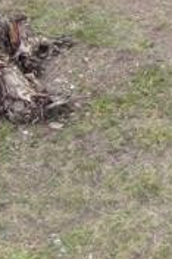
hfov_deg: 8.5
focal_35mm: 127
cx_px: 566
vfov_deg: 16.0
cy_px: 45
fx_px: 912
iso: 195
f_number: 2.8
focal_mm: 3.7
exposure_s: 1/120
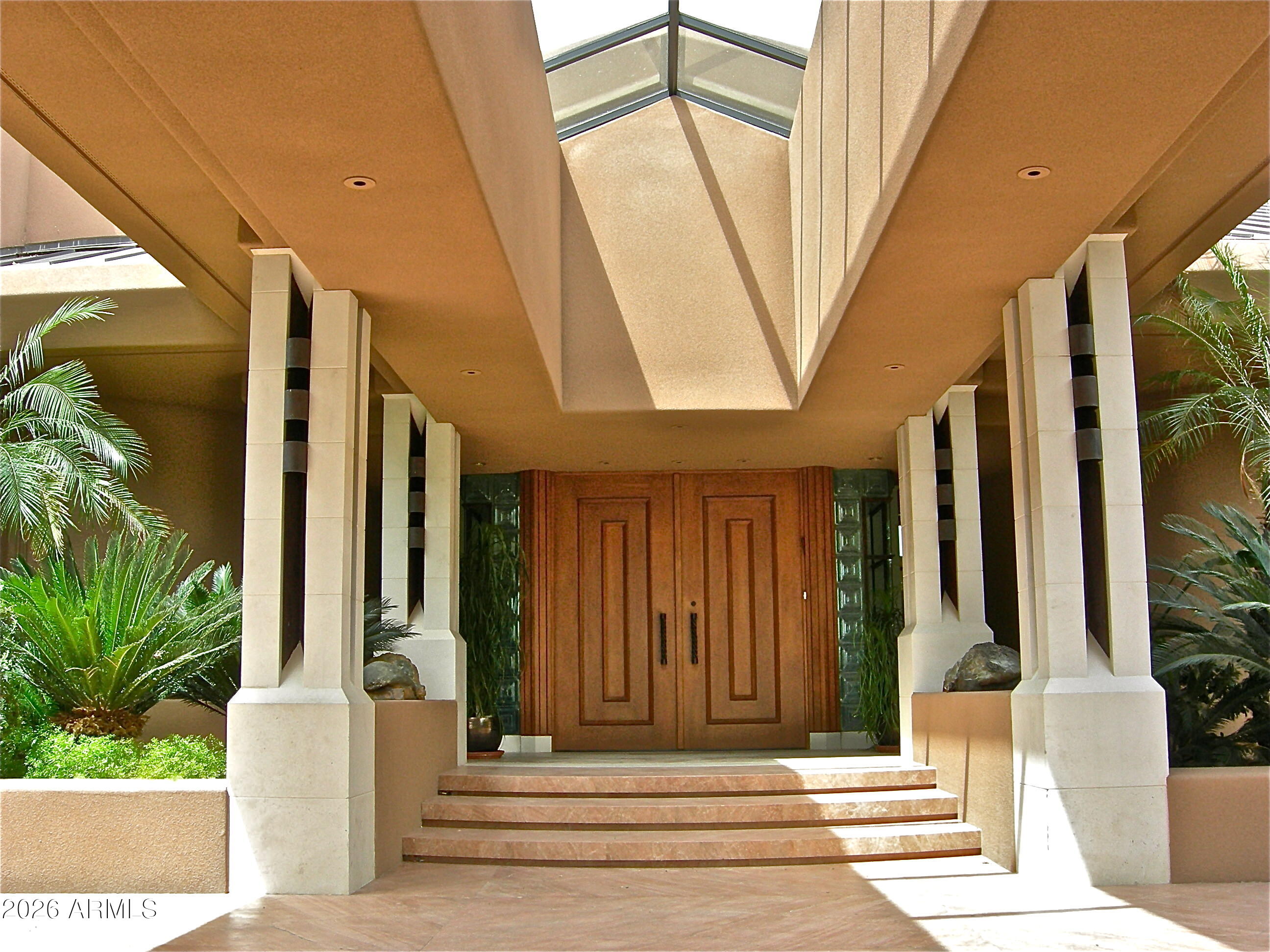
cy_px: 476
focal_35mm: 36
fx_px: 1321
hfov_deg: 51.4
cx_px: 635
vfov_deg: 39.7
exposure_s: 1/130
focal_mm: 7.5
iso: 64
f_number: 4.8
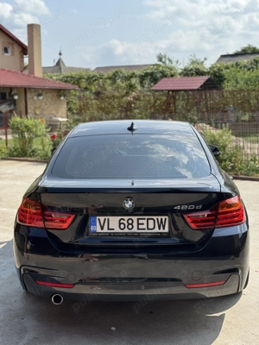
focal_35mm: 48
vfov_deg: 39.7
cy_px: 172
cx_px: 130
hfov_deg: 30.3
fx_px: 479
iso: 64
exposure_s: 1/3425
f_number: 1.78
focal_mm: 6.76
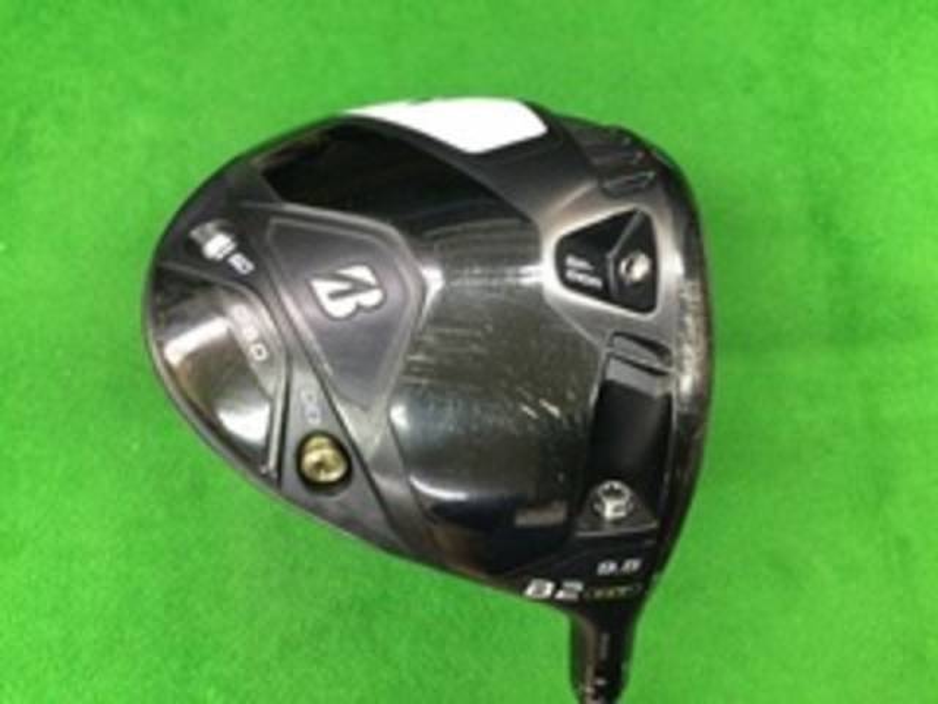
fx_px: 840
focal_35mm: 31
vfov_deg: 45.4
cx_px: 469
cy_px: 352
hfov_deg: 58.4
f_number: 2.4
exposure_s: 1/30
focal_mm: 3.3
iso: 250
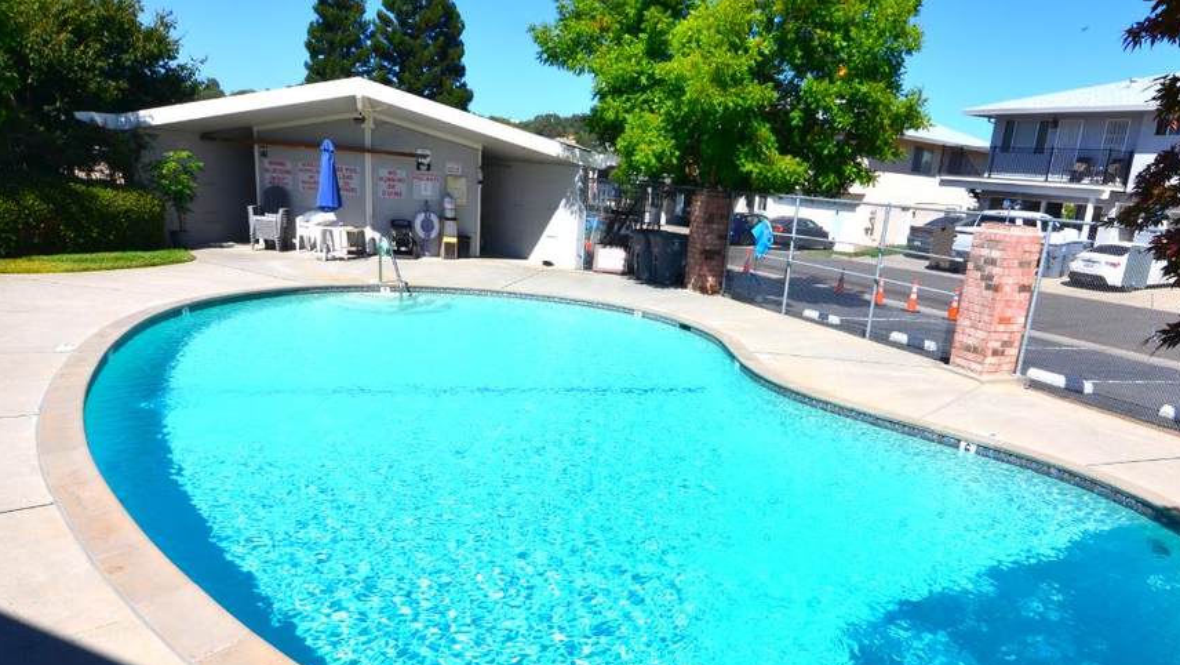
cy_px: 430
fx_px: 807
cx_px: 635
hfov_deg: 72.2
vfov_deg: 44.3
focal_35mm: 26
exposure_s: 1/320
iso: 200
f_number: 10
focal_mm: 11
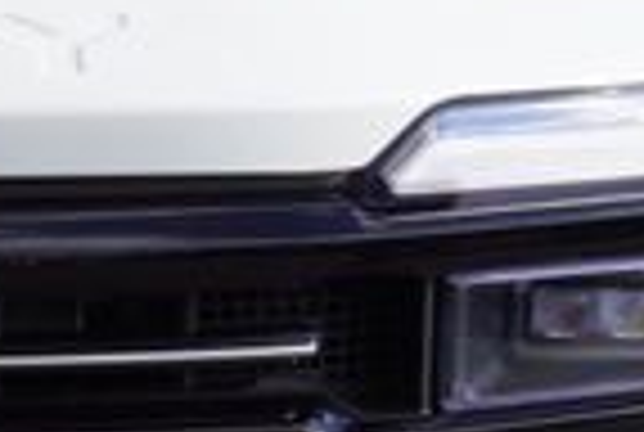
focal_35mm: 247
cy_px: 472
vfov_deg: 5.6
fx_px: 4420
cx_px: -716
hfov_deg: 7.9
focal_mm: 23
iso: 100
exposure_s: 1/250
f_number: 8
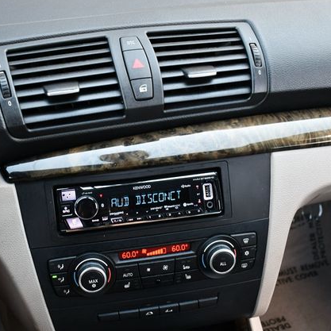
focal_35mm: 47
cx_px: 129
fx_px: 508
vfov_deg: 36.1
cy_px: 165
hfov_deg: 35.9
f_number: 3.5
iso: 800
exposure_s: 1/160
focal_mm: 18
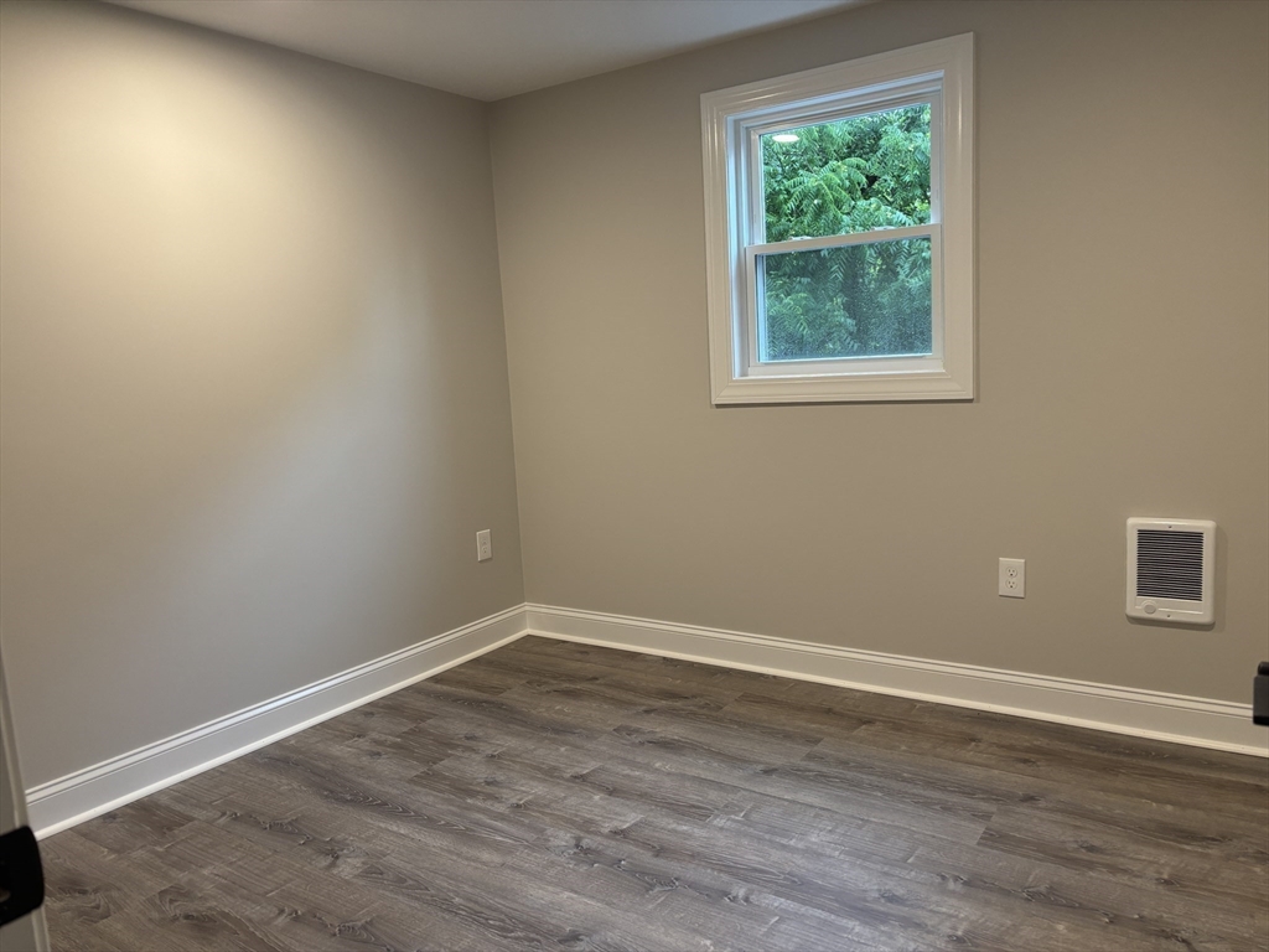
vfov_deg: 53.1
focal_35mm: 26
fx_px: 953
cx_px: 634
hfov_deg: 67.3
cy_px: 476
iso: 125
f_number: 1.6
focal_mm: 5.96
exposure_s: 1/60
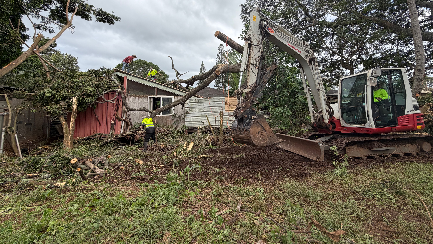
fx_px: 184
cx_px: 222
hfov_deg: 99.3
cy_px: 95
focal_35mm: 16
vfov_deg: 66.3
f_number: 2.2
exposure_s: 1/770
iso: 32
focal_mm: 2.22
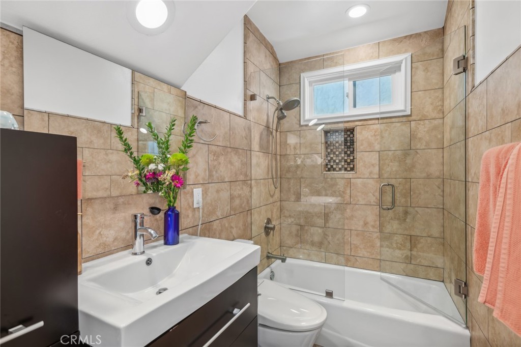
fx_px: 246
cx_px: 260
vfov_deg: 70.4
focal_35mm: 17
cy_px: 174
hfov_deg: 93.3
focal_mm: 17
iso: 100
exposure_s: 1/3.33
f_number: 8
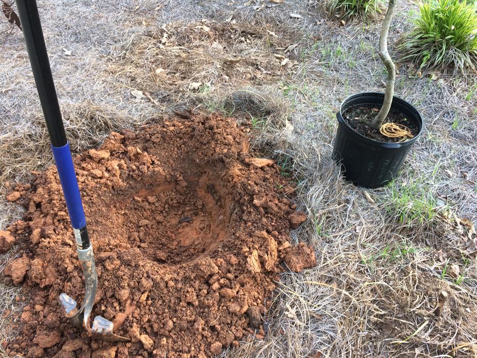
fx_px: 400
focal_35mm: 29
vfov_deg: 48.2
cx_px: 238
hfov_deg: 61.7
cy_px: 179
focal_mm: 4.15
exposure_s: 1/120
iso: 64
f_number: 2.2
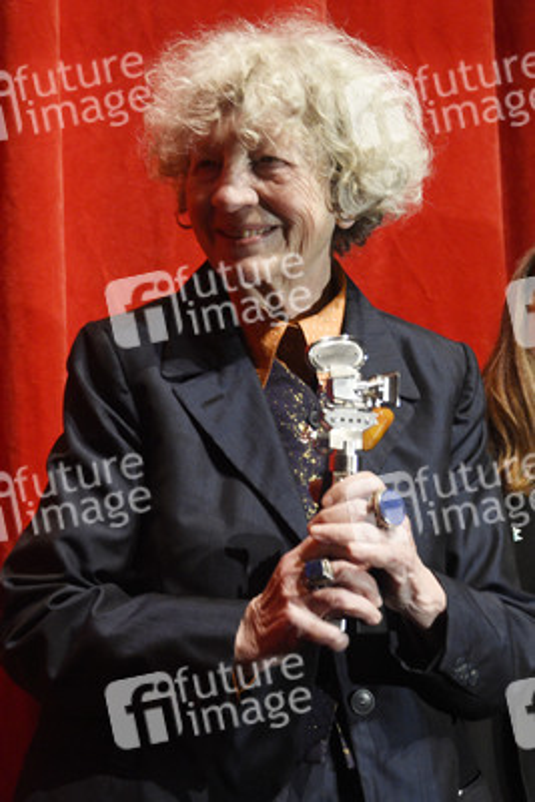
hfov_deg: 17.5
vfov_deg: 26.0
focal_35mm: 78
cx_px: 268
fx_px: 1737
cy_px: 401
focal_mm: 78
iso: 5000
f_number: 5.6
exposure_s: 1/125
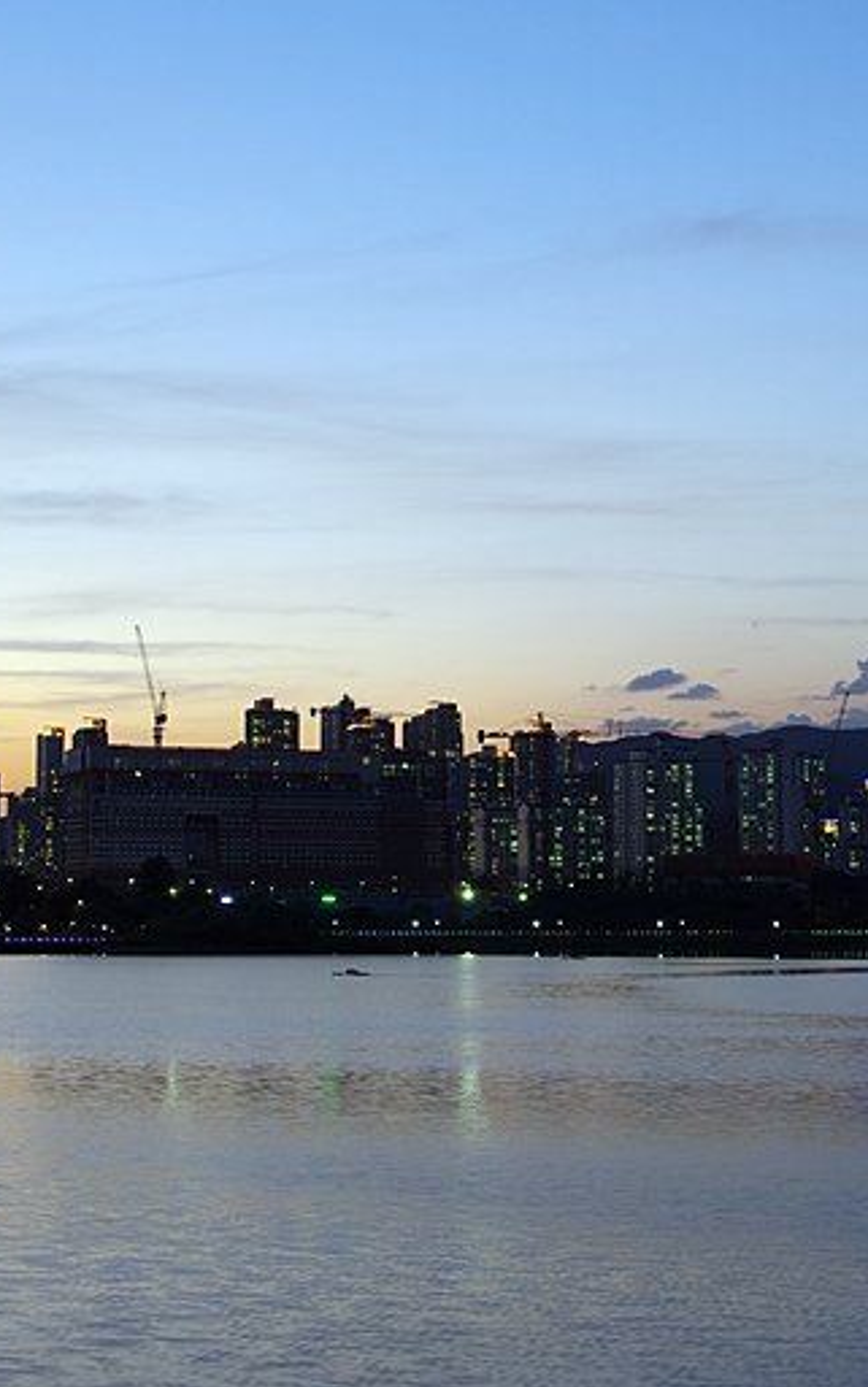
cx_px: 533
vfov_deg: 27.5
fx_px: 2836
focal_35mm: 75
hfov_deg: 17.4
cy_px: 646
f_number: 5.6
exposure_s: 1
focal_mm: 28
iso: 100
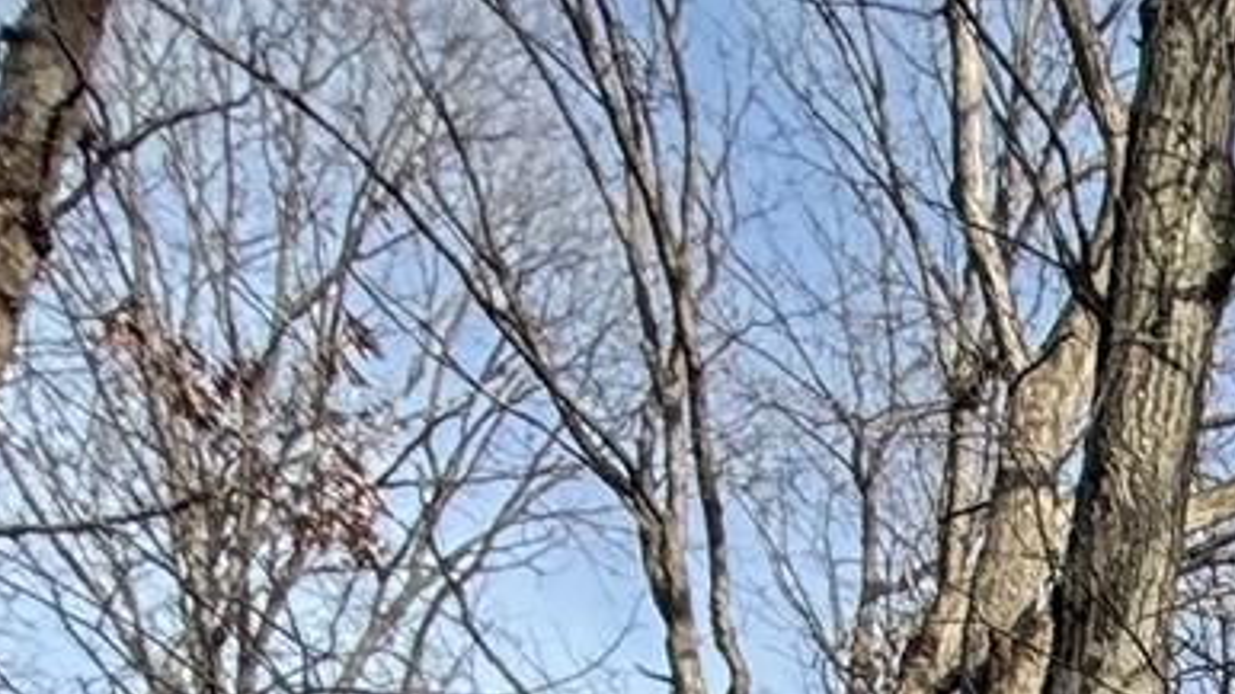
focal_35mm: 81
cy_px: 2443
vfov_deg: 9.2
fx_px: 2652
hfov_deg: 17.9
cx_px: 2492
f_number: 2.2
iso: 50
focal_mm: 2.22
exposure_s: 1/658
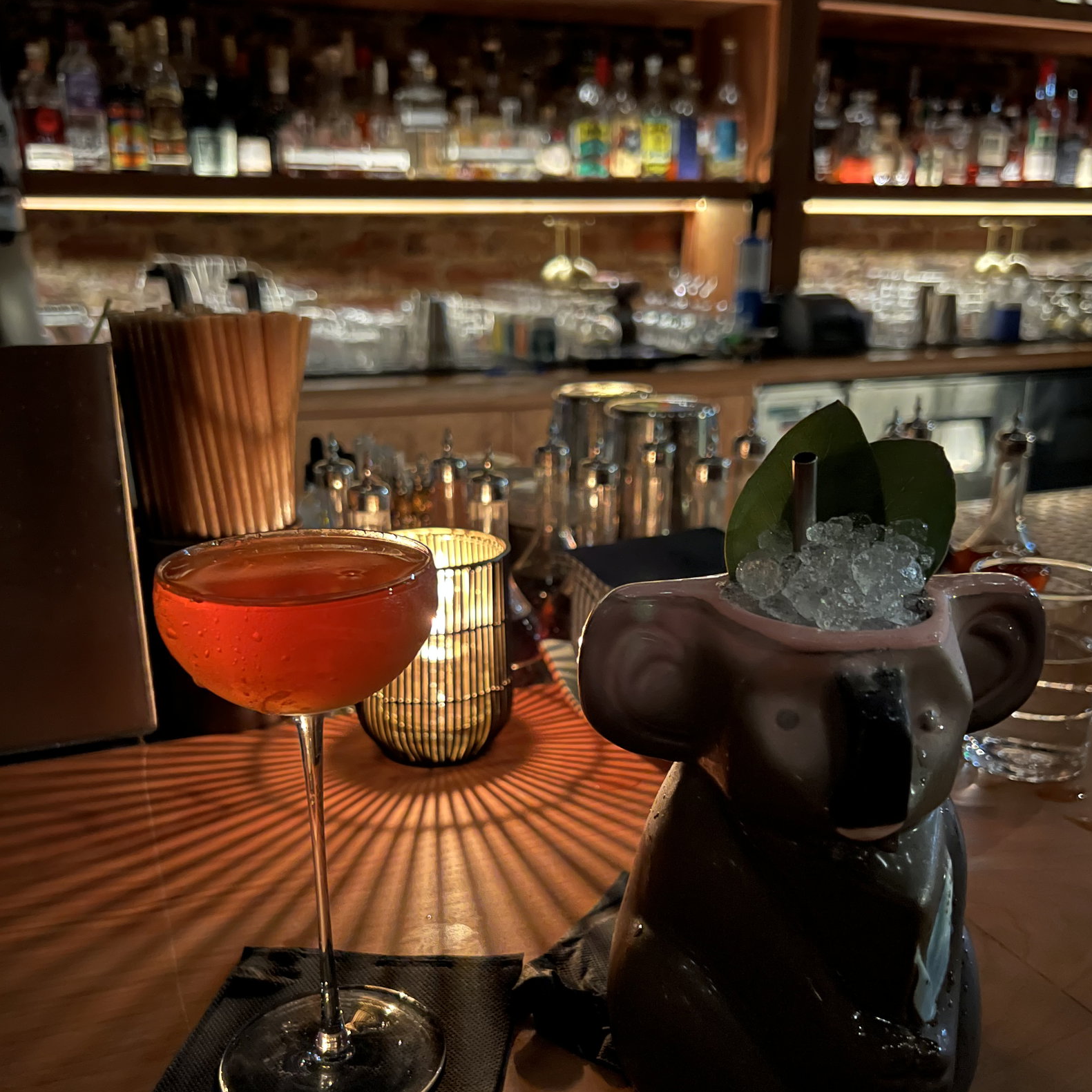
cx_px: 552
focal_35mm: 31
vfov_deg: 52.4
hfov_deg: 52.5
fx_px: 1106
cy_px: 616
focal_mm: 5.7
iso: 2000
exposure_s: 1/9
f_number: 1.5
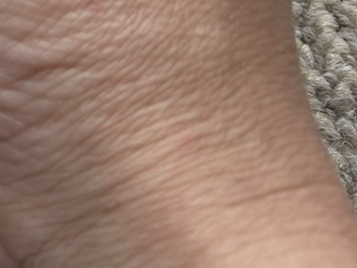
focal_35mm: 140
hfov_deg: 11.6
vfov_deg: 9.7
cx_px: -491
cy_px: -317
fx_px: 1444
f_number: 1.5
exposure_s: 1/121
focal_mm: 5.7
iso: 40
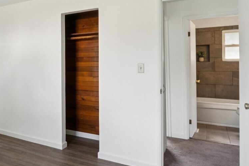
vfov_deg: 38.6
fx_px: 235
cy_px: 63
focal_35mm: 34
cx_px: 24
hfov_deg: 49.6
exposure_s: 1/13
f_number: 10
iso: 250
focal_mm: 10
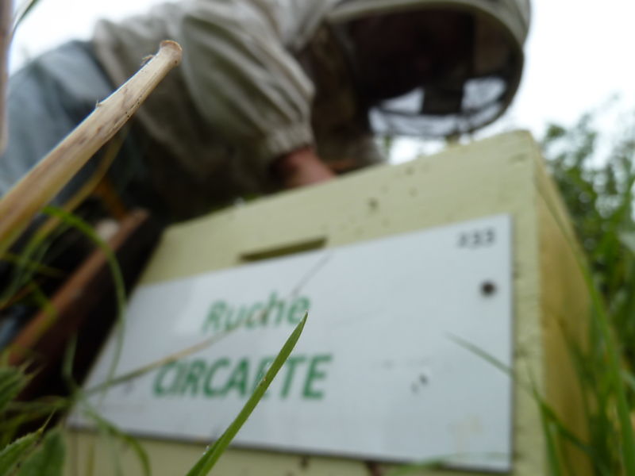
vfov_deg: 54.9
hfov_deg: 69.4
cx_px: 318
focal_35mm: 25
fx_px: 459
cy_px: 238
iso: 80
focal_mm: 4.1
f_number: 4
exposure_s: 1/400
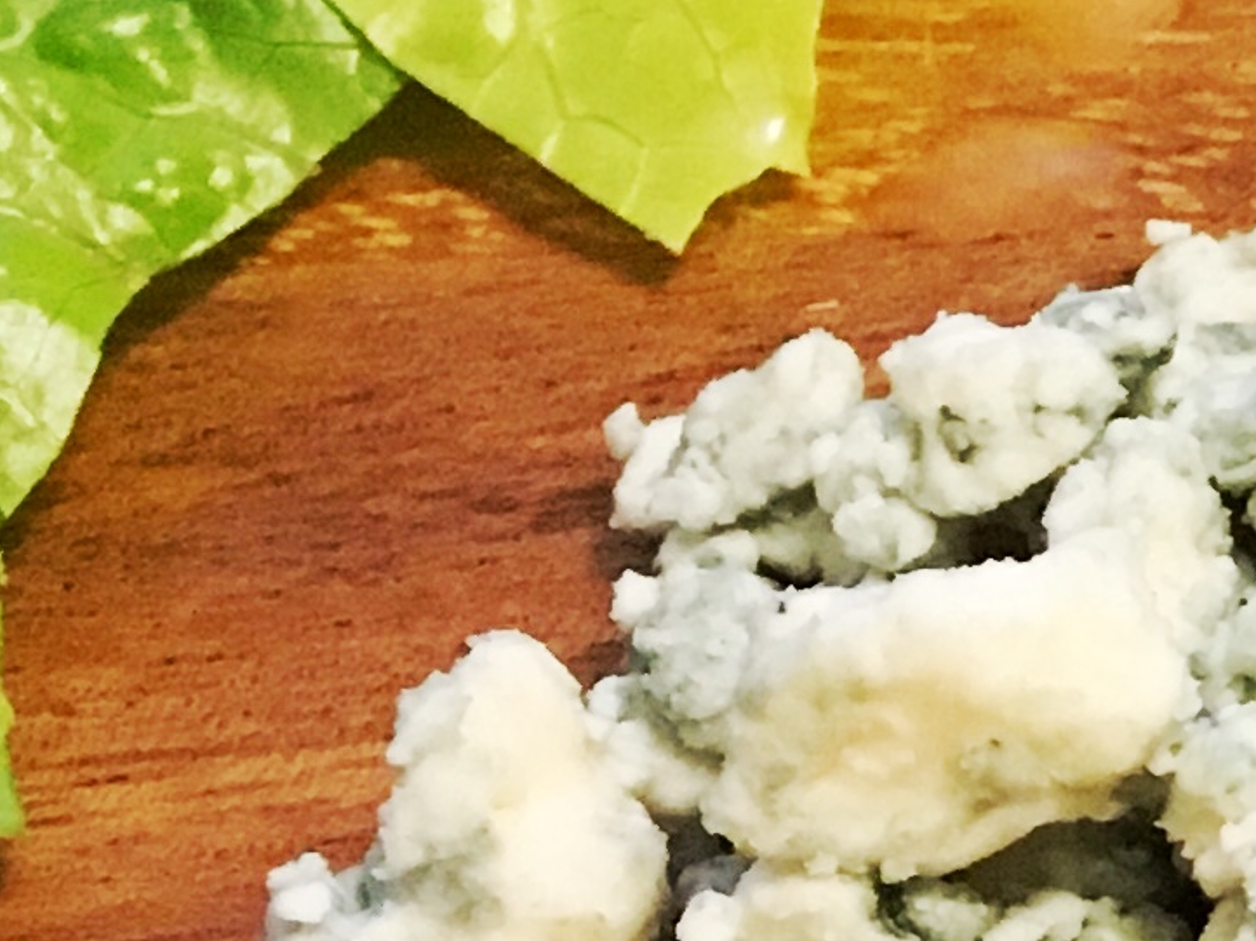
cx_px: 3418
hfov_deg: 10.0
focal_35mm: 162
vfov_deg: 9.2
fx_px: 5876
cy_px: 457
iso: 160
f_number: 2.2
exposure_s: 1/30
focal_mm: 4.15
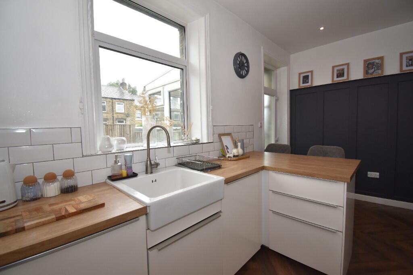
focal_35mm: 15
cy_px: 138
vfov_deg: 77.3
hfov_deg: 100.4
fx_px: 172
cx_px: 206
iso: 560
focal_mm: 10
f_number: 5
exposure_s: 1/200
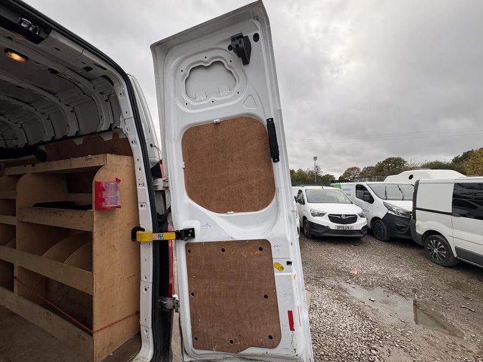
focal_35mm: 14
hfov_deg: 102.1
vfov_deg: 85.7
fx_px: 195
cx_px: 242
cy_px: 181
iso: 40
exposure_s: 1/453
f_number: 2.2
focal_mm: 2.22
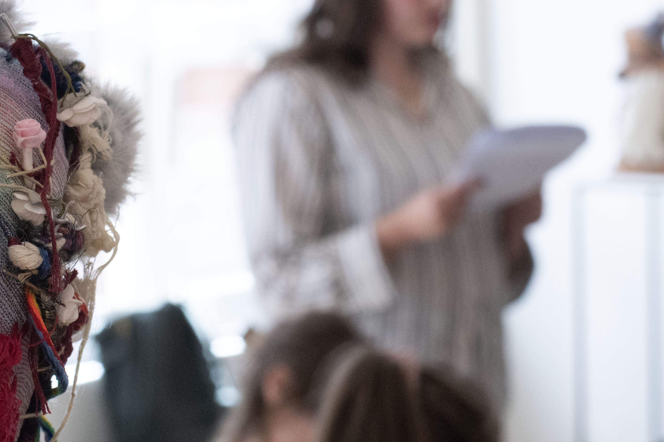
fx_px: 2471
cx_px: 363
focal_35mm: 134
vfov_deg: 10.2
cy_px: 145
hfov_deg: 15.3
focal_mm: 50
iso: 800
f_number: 8
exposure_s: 1/400
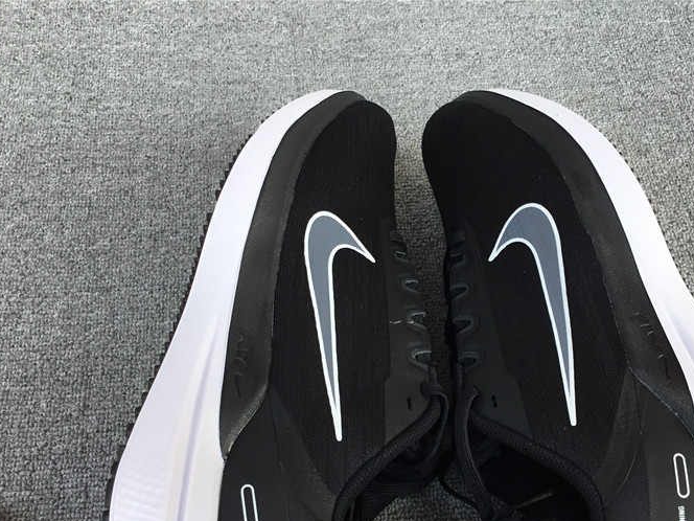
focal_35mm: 42
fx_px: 842
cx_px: 409
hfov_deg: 44.6
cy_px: 352
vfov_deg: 34.0
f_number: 2.4
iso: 25
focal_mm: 3.3
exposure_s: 1/251
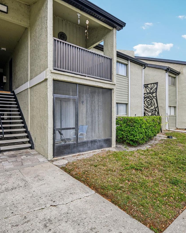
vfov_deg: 80.4
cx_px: 87
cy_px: 117
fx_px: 138
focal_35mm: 20
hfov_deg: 68.0
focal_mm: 14
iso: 400
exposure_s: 1/250
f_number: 8
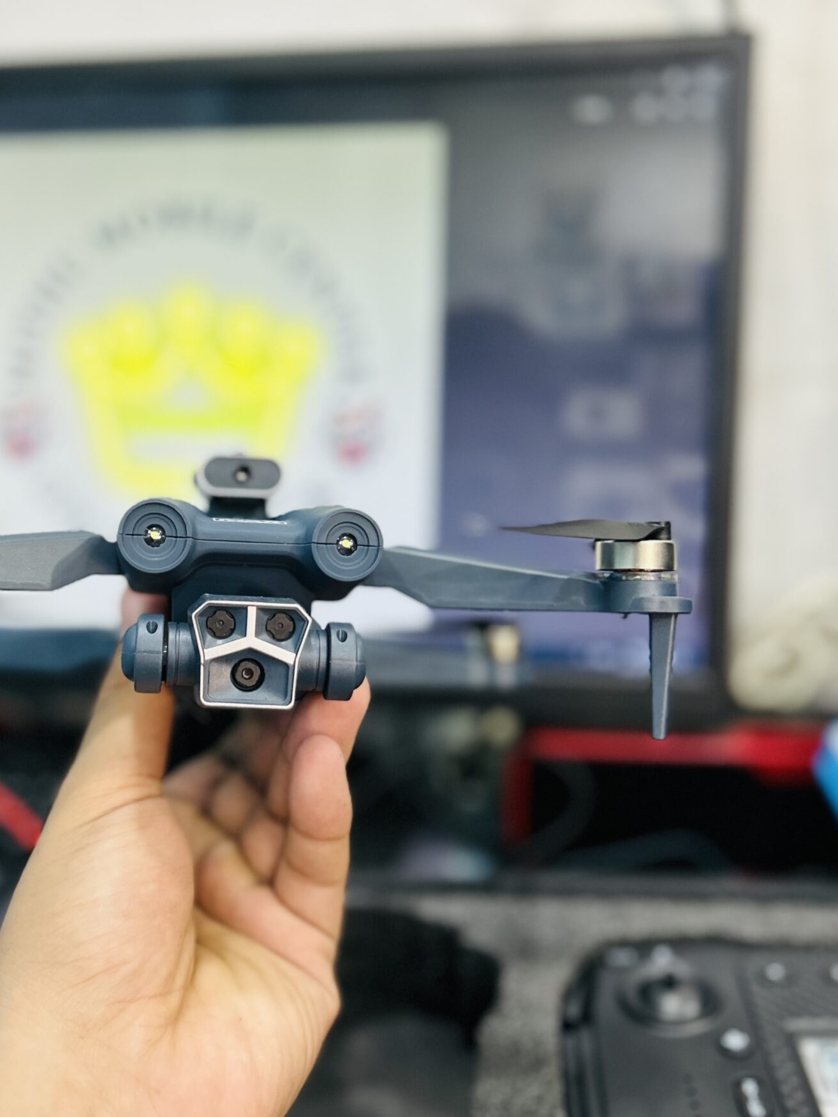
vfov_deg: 49.0
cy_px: 584
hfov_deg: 37.3
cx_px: 271
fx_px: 1227
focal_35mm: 38
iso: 125
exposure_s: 1/50
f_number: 1.5
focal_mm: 5.7
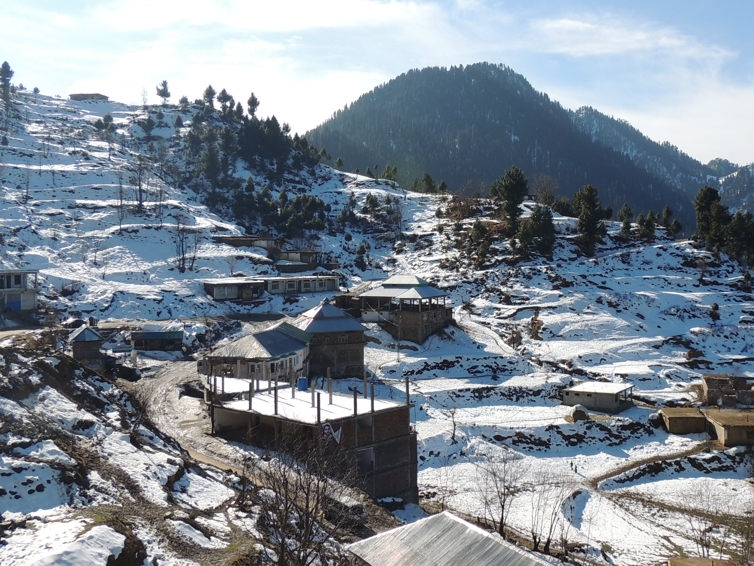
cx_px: 458
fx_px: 828
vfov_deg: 37.7
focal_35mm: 38
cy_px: 242
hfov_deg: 48.6
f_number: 3.3
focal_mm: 4.3
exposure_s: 1/1250
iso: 100
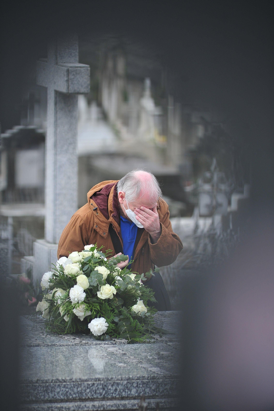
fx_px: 3428
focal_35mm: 300
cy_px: 206
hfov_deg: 4.6
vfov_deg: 6.9
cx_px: 137
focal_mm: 300
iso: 500
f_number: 3.2
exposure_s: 1/1600
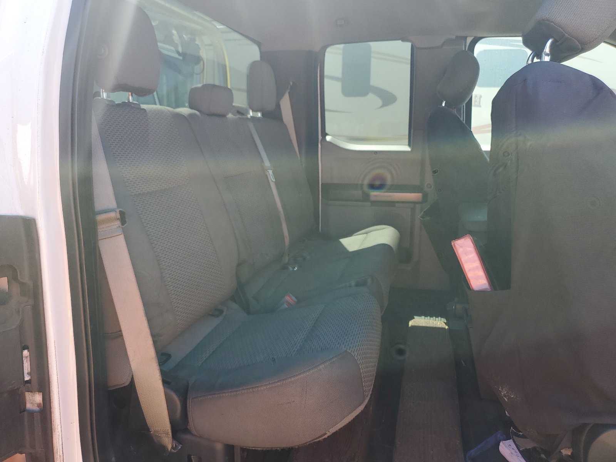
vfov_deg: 53.1
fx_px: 463
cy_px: 231
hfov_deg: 67.3
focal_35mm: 26
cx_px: 308
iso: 50
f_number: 1.5
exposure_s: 1/417
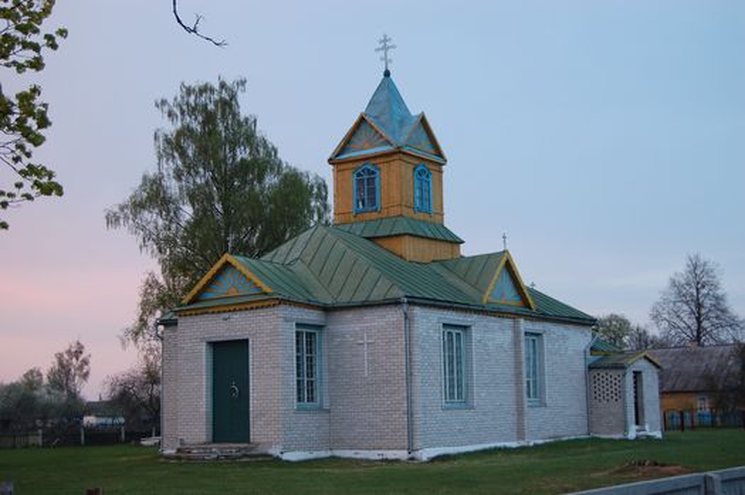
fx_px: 1054
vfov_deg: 26.4
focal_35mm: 51
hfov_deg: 38.9
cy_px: 248
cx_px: 372
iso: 200
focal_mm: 34
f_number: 4.5
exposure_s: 1/4
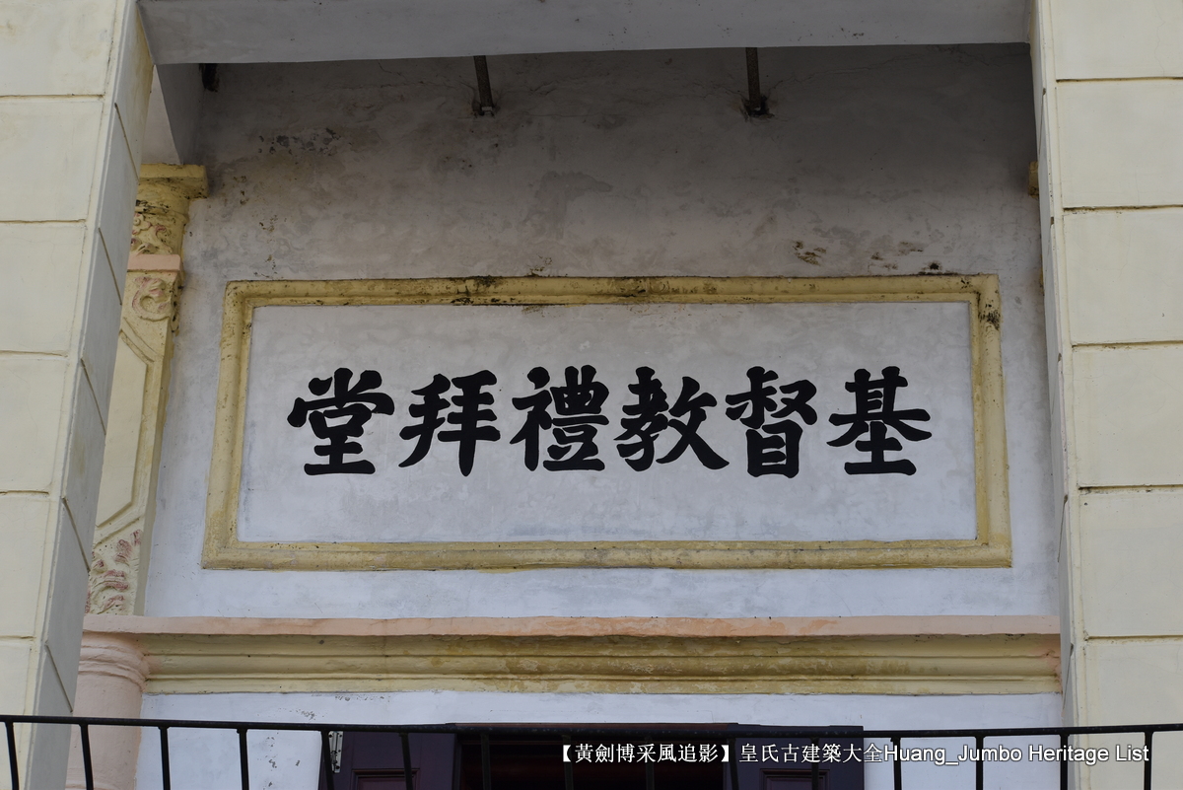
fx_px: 3451
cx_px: 592
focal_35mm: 105
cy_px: 395
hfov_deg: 19.4
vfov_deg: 13.1
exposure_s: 1/250
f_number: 8
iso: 200
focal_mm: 70
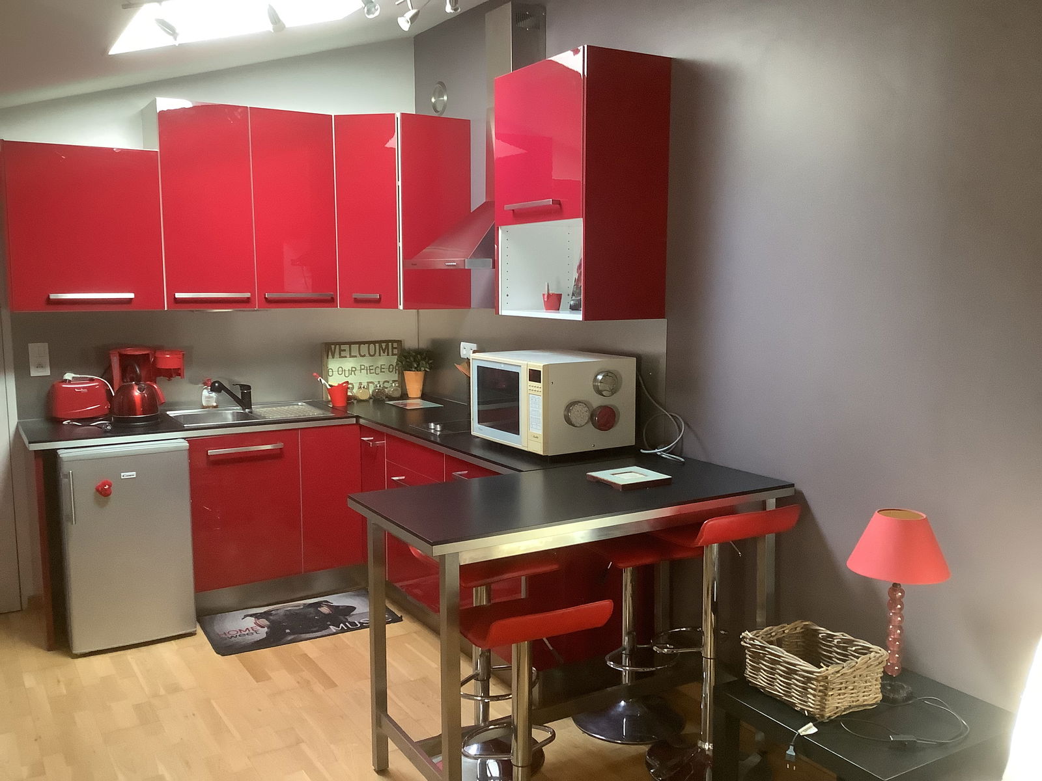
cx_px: 521
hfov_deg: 58.4
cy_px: 390
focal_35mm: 31
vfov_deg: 45.4
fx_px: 933
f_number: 2.4
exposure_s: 1/40
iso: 320
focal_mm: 3.3
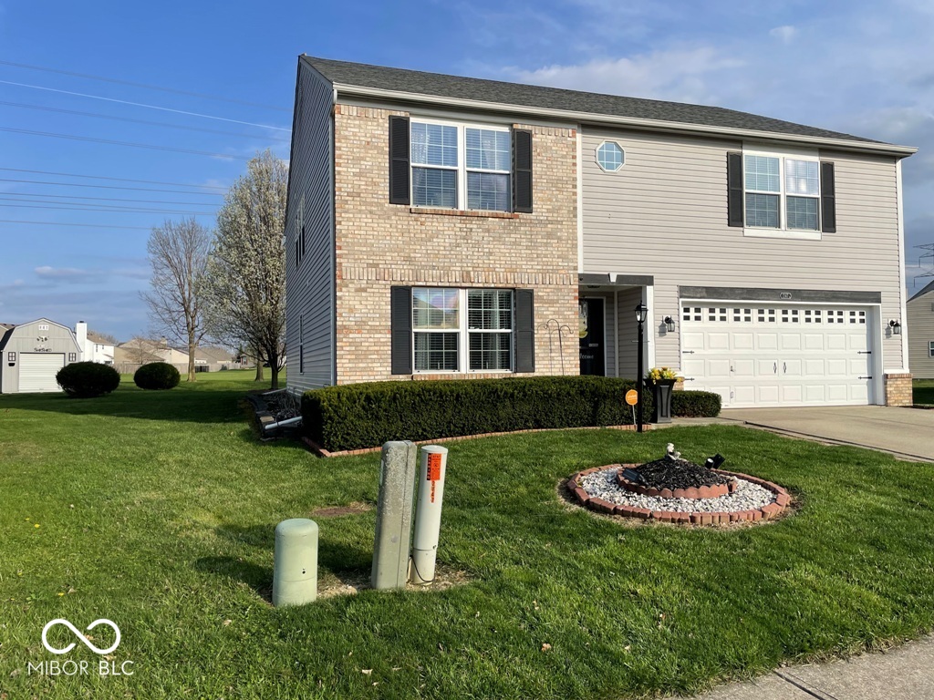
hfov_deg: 67.3
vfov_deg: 53.1
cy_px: 350
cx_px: 467
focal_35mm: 26
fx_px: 702
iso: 32
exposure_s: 1/3610
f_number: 1.6
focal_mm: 4.2
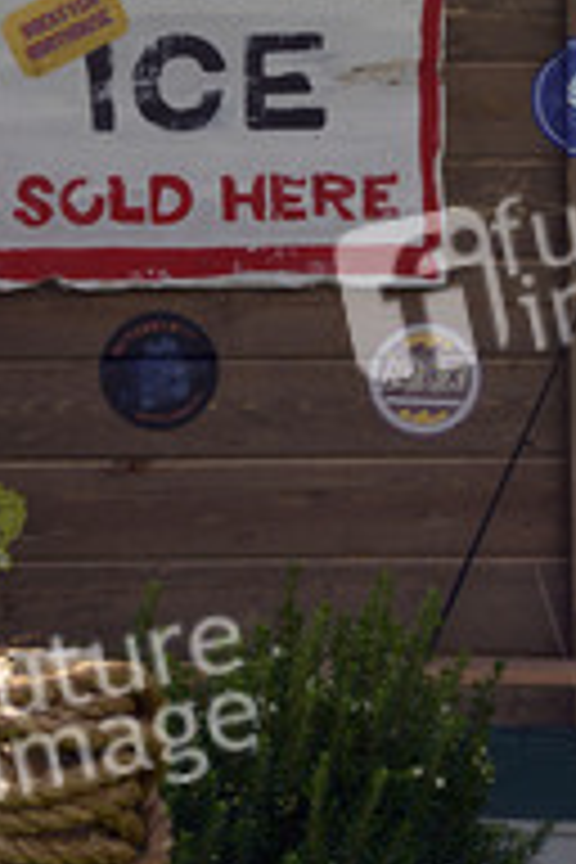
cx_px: 160
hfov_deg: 3.3
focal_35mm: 417
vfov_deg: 4.9
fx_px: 10007
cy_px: 50
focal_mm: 200
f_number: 13
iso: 160
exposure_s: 1/250
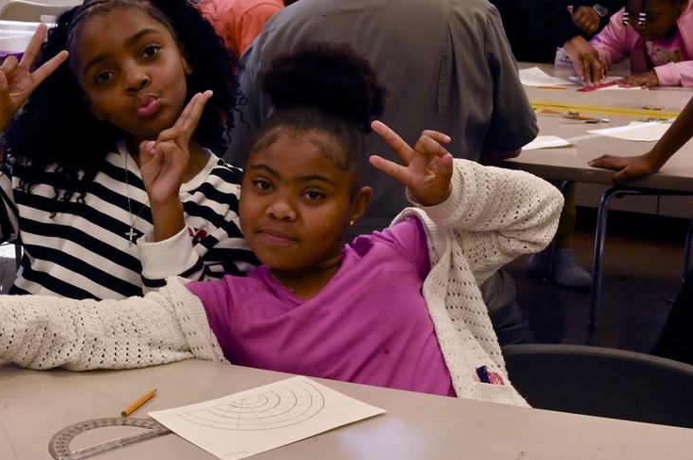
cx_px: 228
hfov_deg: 28.3
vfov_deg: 19.1
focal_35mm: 71
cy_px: 260
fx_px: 1365
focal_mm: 51
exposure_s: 1/100
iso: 5000
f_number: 16
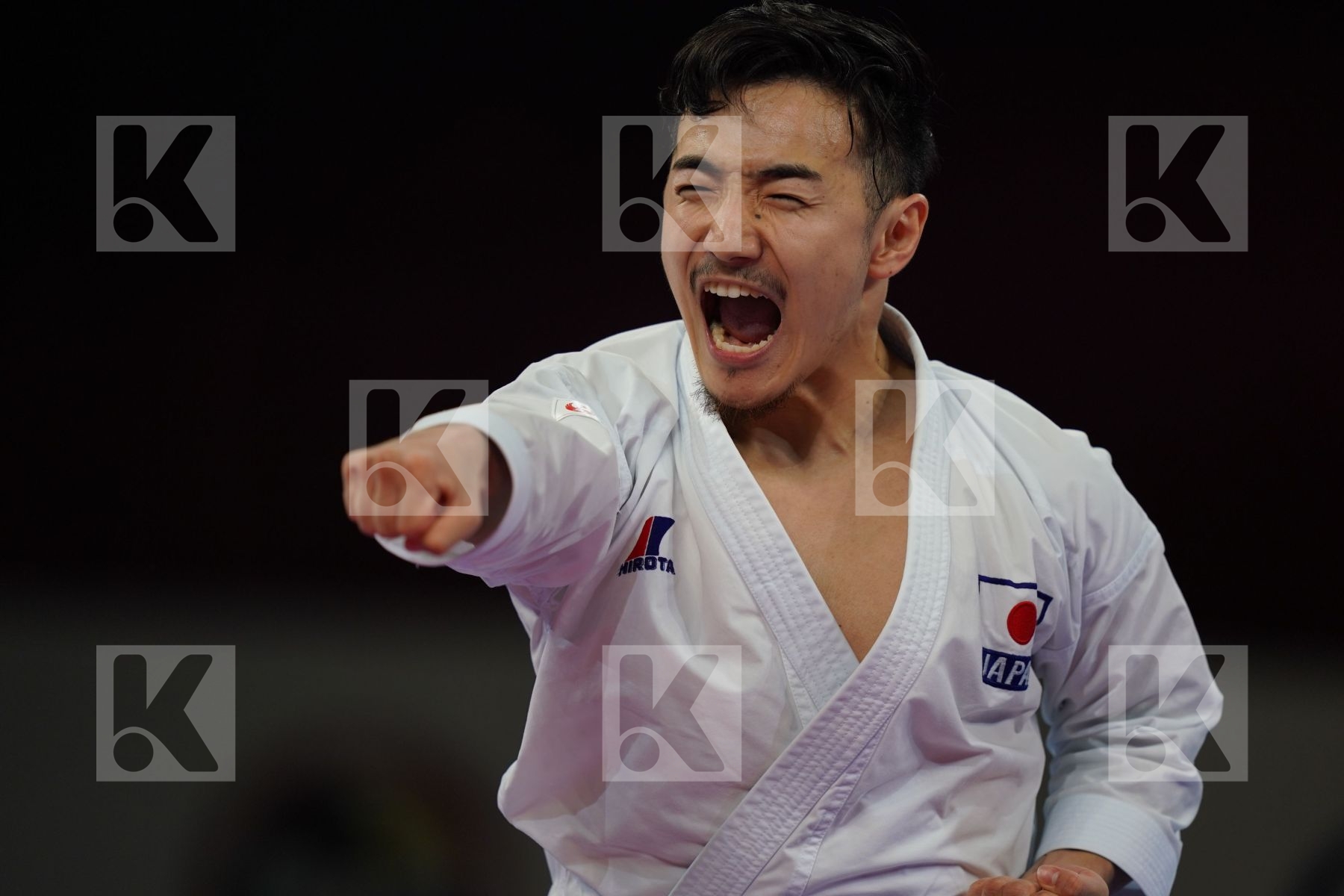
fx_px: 14932
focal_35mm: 400
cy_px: 448
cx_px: 672
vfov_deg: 3.4
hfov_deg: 5.2
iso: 500
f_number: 2.8
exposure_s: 1/500
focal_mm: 400
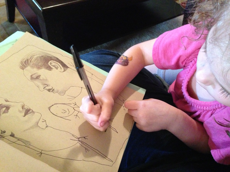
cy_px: 86
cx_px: 115
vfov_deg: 42.9
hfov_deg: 55.4
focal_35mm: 33
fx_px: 219
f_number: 2.4
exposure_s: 1/15
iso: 800
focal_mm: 4.13
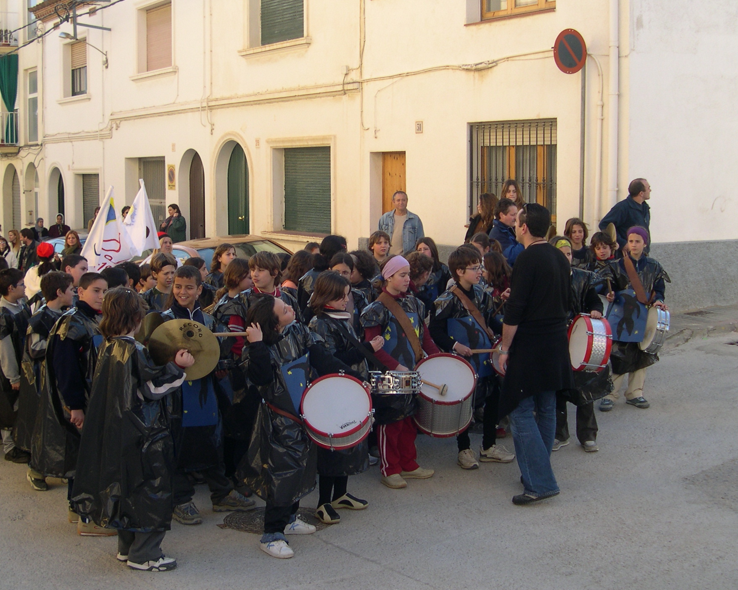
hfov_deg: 38.7
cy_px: 249
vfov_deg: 31.4
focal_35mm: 48
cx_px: 309
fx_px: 1048
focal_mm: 8
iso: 100
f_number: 2.8
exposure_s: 1/448
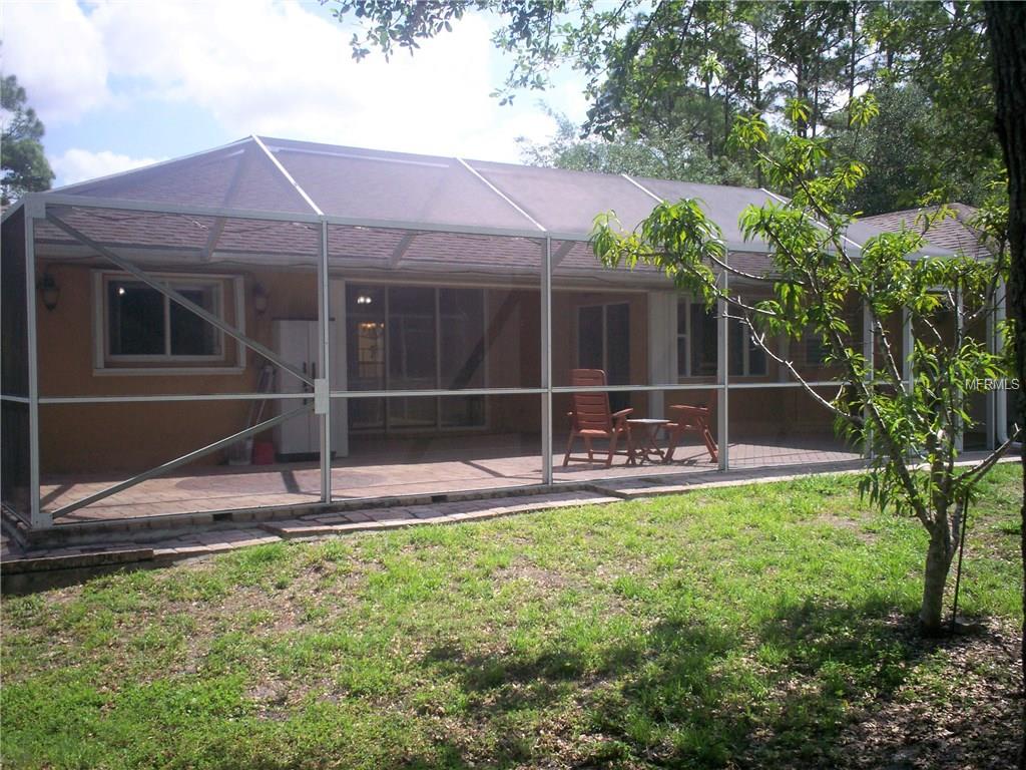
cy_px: 385
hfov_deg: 51.4
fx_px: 1067
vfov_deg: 39.7
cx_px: 513
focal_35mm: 36
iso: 100
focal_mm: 6
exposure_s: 1/402
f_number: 4.5
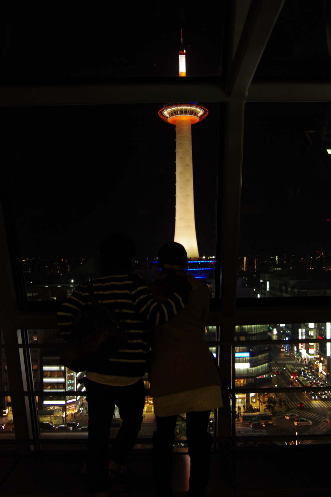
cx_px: 165
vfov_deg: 58.7
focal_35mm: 32
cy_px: 250
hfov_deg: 41.1
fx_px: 442
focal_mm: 21
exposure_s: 1/10
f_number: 4
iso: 1600
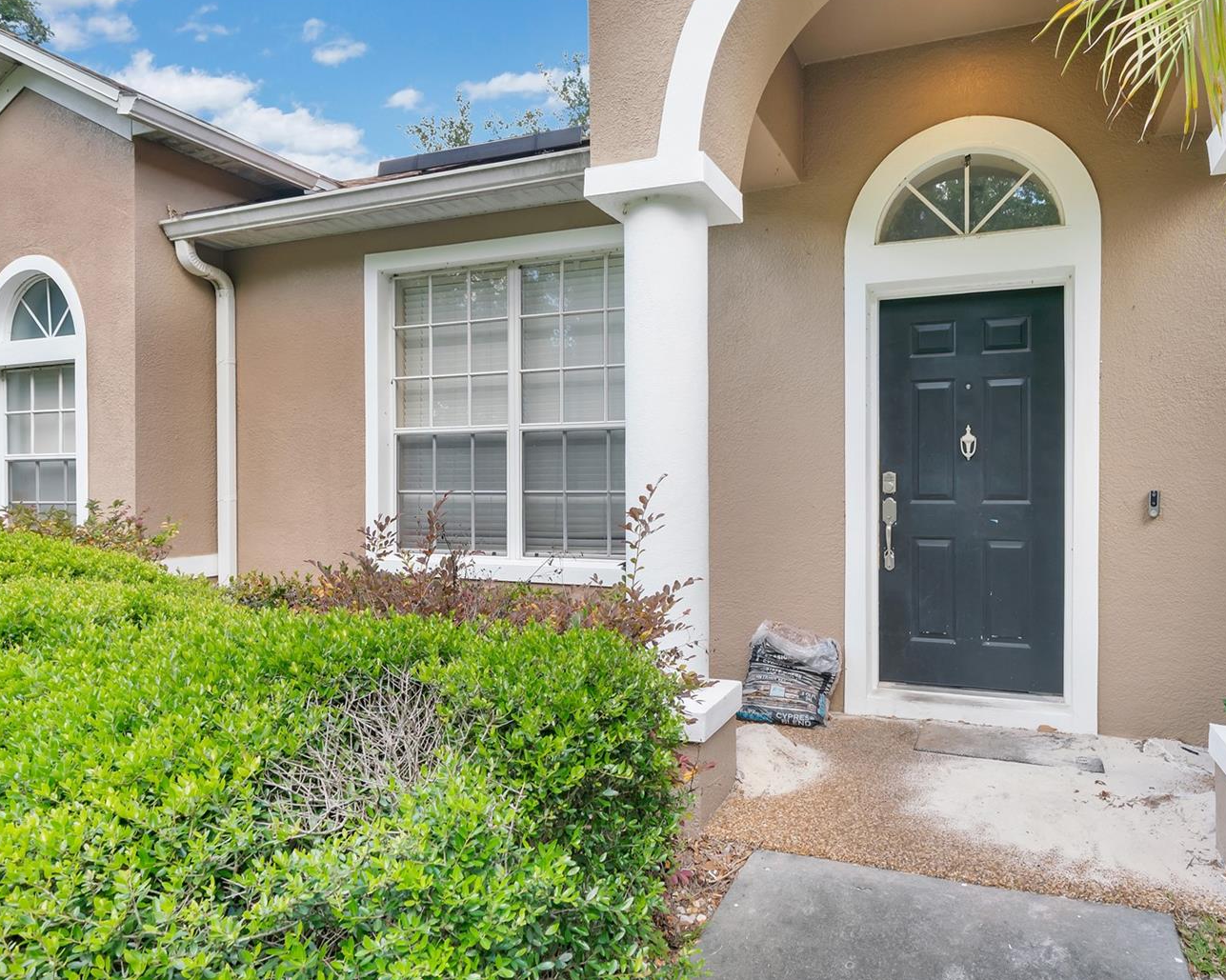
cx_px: 706
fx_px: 762
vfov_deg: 65.5
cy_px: 494
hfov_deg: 77.1
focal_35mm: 21
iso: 400
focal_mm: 12
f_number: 8
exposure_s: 1/200
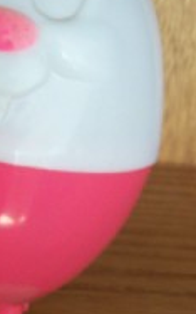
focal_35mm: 84
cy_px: 123
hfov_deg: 15.1
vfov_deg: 24.6
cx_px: -35
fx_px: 717
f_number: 2.8
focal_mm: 5.6
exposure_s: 1/8
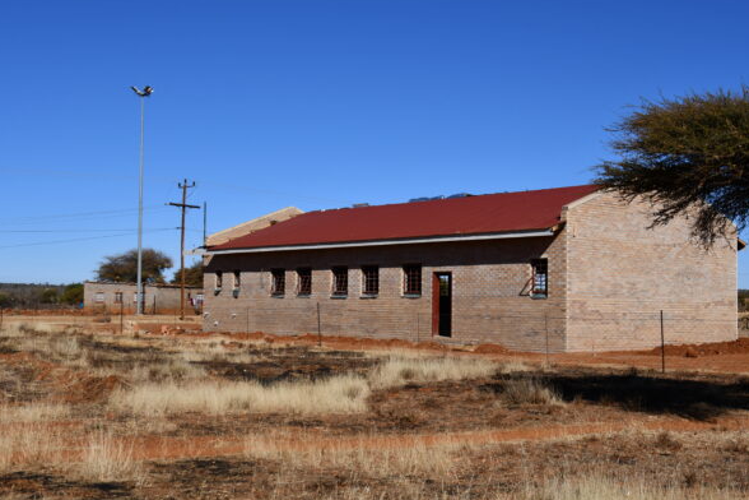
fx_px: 1019
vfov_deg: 27.5
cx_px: 373
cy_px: 247
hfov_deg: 40.3
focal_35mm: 49
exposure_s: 1/400
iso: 100
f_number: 10
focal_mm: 32
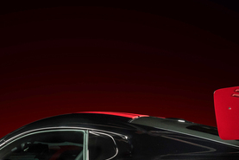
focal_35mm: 130
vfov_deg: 10.4
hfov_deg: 15.7
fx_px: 863
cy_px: 171
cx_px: 66
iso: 640
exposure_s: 1/200
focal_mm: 36
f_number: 13
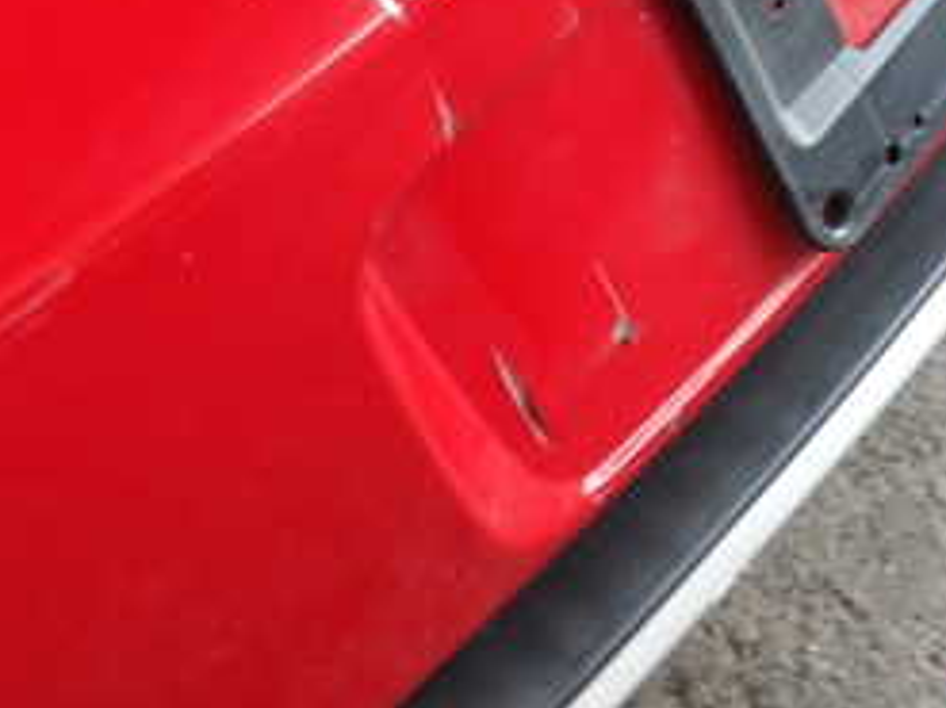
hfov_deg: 26.4
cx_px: 686
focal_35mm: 73
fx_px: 1994
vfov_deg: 19.2
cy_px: -111
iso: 200
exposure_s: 1/60
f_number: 2.3
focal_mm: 5.4
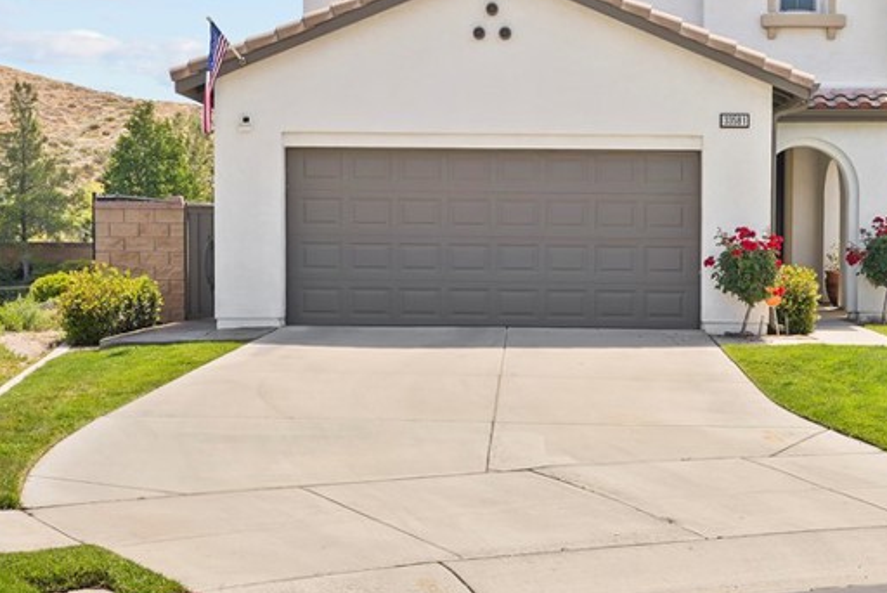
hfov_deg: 33.8
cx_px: 553
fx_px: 1454
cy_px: 204
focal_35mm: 59
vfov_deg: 22.9
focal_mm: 29.5
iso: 100
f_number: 10
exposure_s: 1/15
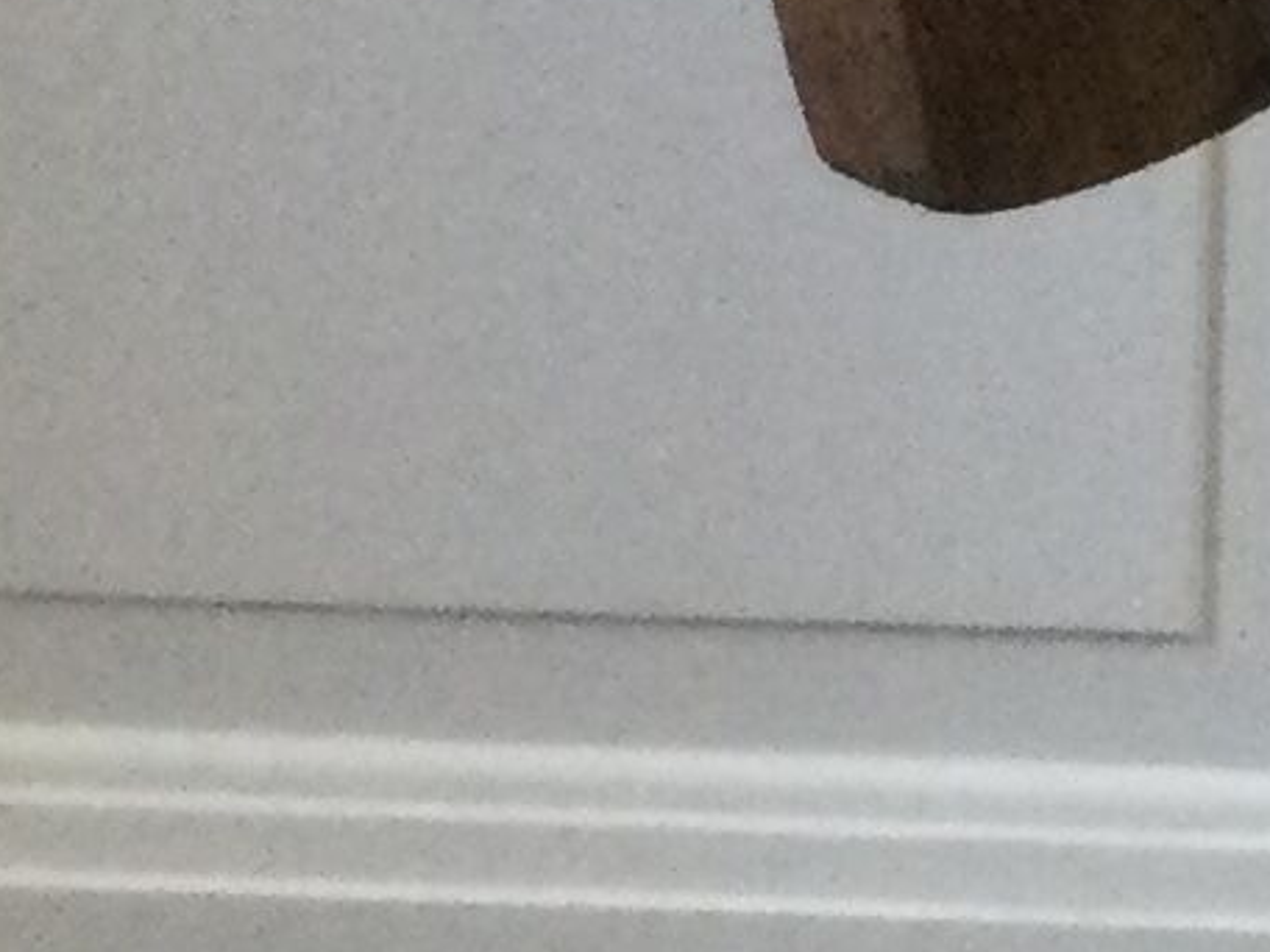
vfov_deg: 6.7
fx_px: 8145
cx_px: 2348
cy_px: 649
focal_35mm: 222
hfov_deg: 8.5
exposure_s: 1/33
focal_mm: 3.3
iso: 160
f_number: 2.4
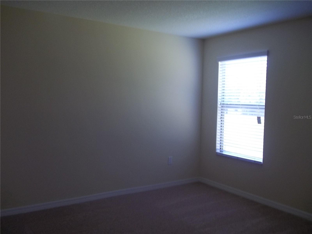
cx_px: 156
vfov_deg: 44.2
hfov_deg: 56.8
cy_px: 117
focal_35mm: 32
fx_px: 288
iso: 101
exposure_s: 1/30
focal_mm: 5.7
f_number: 2.9
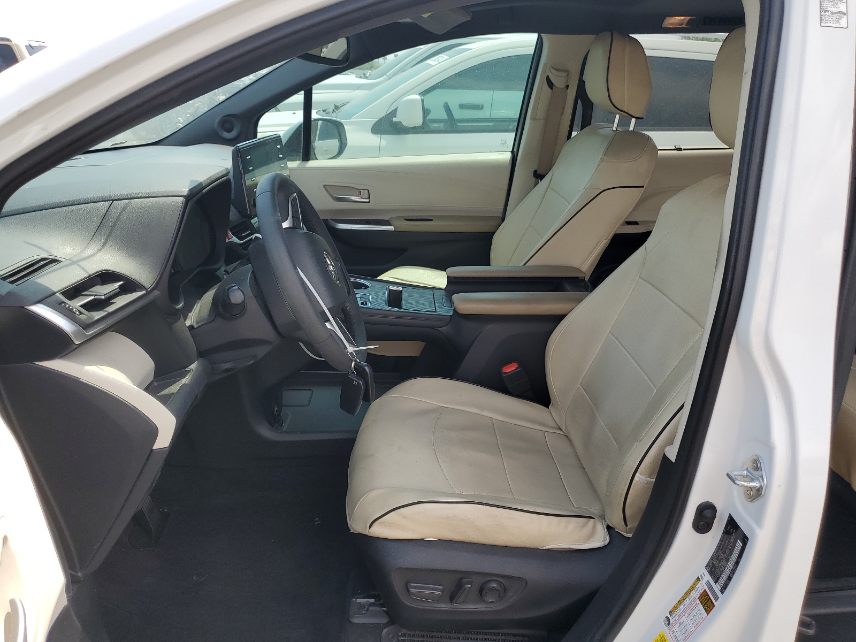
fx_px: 643
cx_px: 428
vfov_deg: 53.1
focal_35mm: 26
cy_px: 321
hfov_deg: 67.3
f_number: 1.5
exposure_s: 1/1111
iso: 50
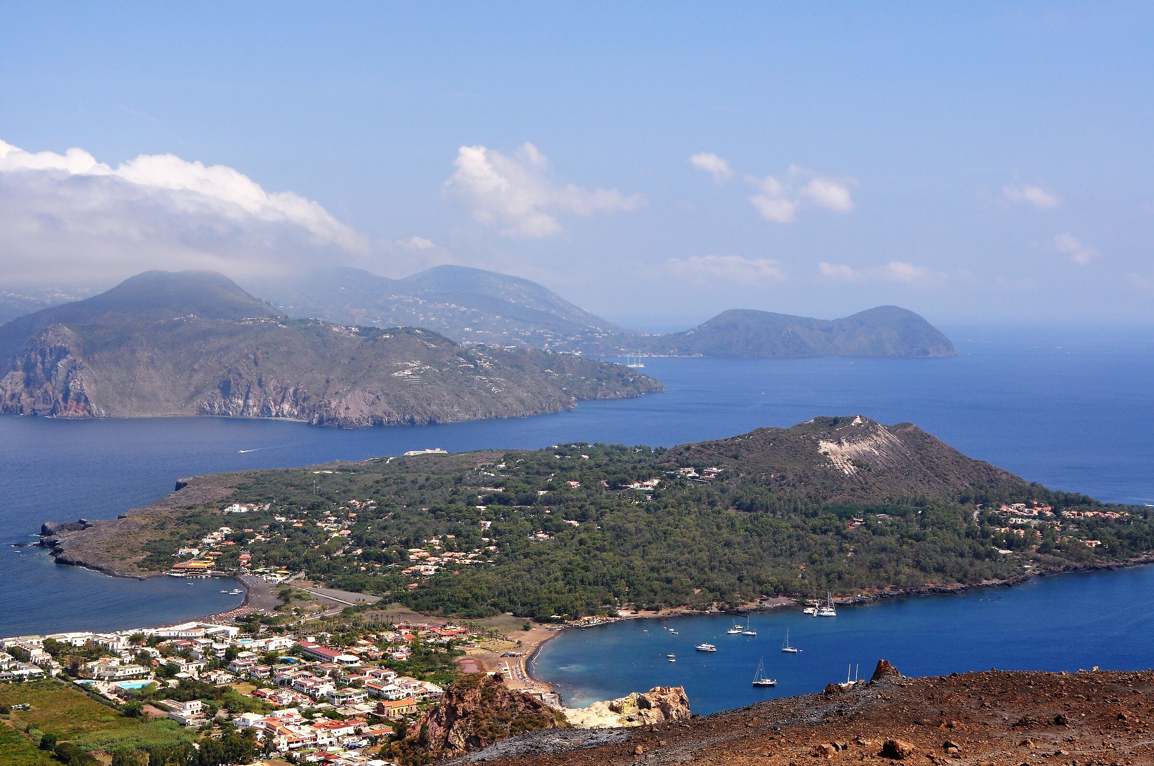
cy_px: 383
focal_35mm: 52
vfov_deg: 25.7
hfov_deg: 37.9
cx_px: 577
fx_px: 1681
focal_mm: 35
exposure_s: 1/250
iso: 200
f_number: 10
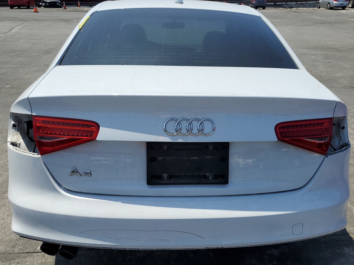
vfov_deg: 46.8
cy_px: 141
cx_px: 181
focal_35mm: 30
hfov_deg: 60.0
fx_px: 307
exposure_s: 1/5000
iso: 50
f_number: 1.5
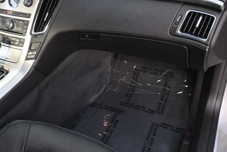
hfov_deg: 42.2
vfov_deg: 29.4
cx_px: 62
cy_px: 47
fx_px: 286
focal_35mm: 45
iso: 560
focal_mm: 19.5
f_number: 3.8
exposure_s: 1/125
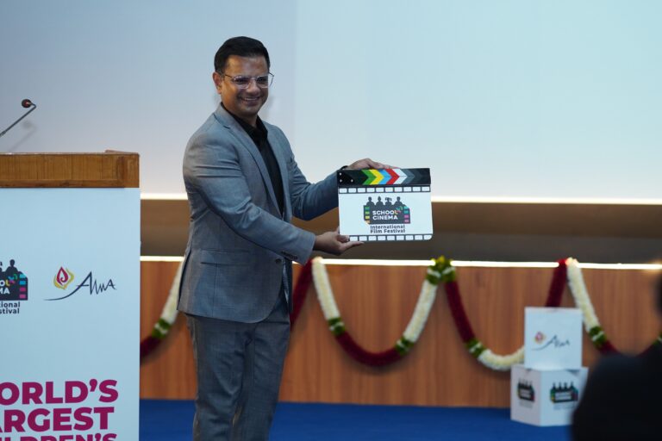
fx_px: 2344
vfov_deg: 10.8
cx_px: 331
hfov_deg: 16.1
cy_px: 220
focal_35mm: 128
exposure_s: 1/160
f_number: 1.8
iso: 800
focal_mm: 85
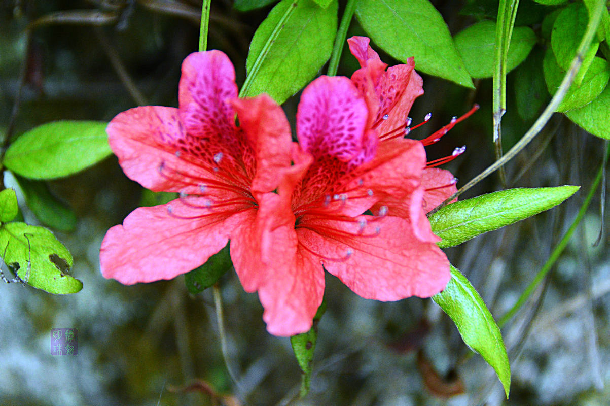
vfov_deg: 13.4
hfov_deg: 20.0
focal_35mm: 102
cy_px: 203
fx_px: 1727
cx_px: 305
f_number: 5.3
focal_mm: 68
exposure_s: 1/2000
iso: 1800
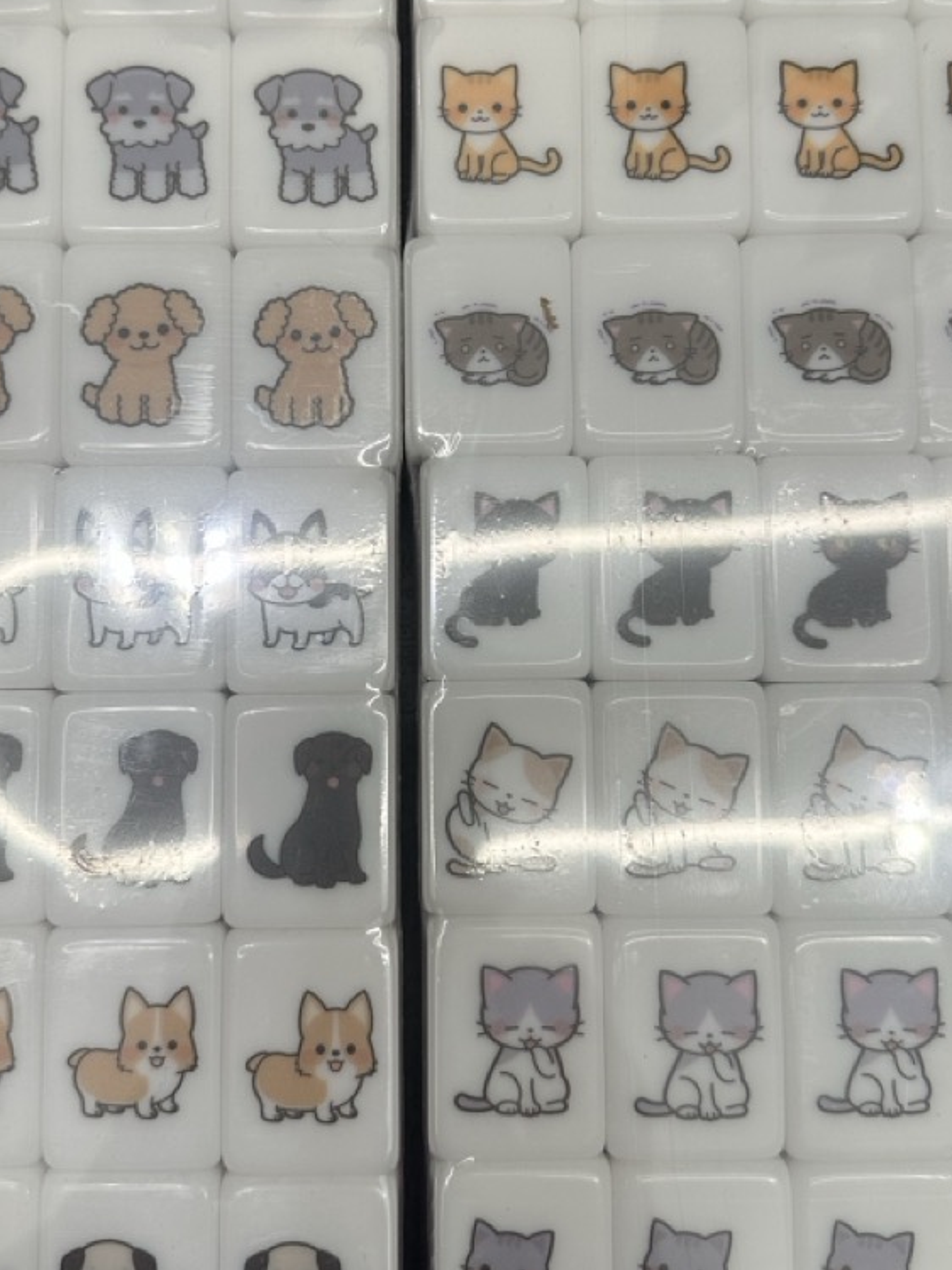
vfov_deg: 45.6
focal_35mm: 41
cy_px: 538
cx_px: 420
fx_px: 1503
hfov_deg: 35.1
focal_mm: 6.86
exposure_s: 1/182
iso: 64
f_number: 1.78
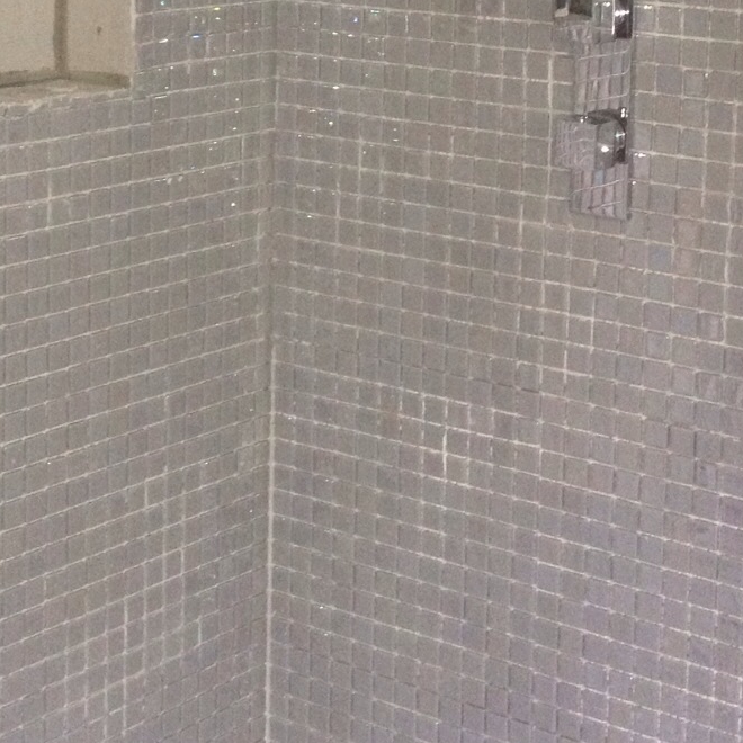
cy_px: 88
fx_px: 2331
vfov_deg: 17.9
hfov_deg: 18.1
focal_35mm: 96
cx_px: 359
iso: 200
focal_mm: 4.28
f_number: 2.4
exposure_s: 1/20
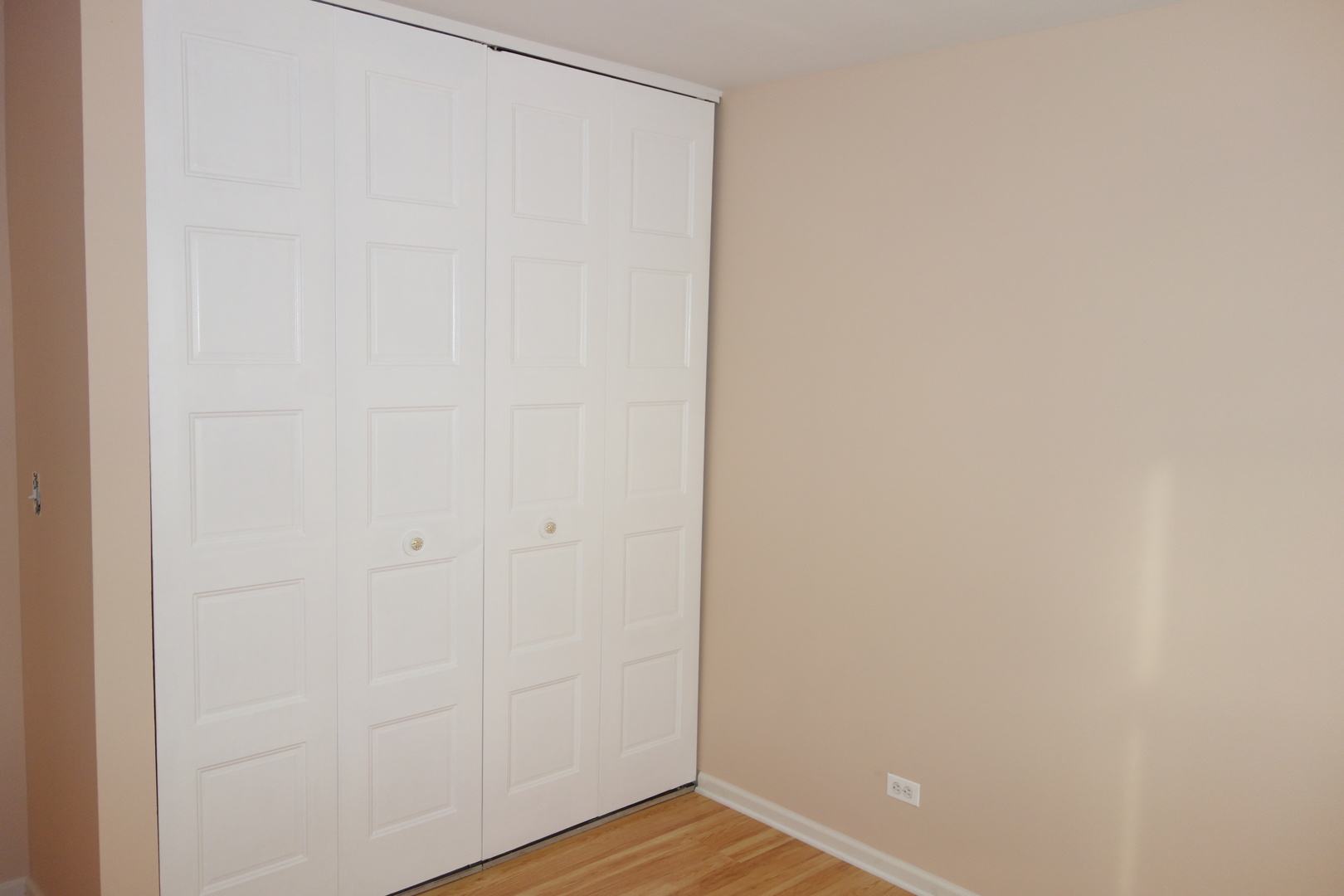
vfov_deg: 46.4
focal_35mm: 28
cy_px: 448
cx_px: 672
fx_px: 1045
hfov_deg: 65.5
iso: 200
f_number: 1.8
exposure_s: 1/60
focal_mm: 10.4
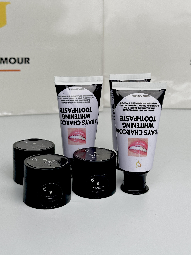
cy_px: 128
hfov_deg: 30.3
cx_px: 96
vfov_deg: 39.7
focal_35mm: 48
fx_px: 353
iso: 64
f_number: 1.78
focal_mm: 6.86
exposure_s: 1/289
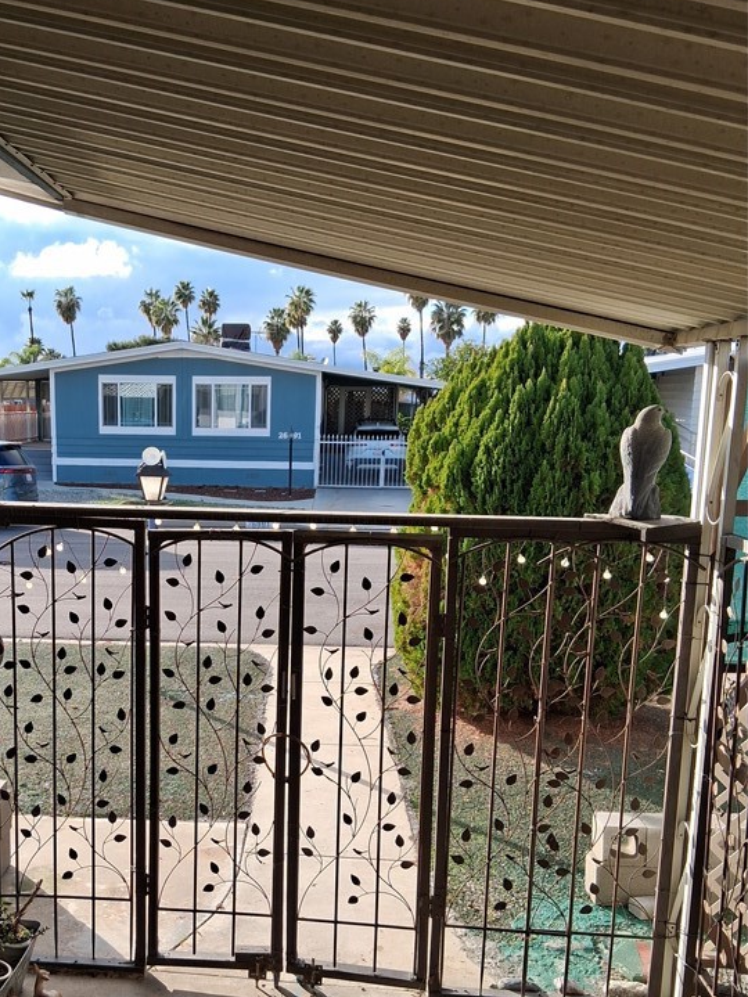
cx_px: 217
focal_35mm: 37
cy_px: 600
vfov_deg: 49.8
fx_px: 1066
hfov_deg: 38.0
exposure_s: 1/270
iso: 25
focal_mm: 3.98
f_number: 1.8
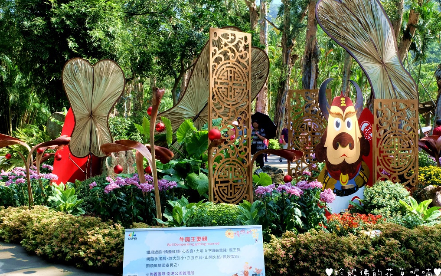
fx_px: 469
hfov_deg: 50.4
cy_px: 146
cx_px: 220
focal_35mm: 39
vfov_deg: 32.8
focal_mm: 25.6
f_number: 18
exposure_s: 1/58
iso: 800
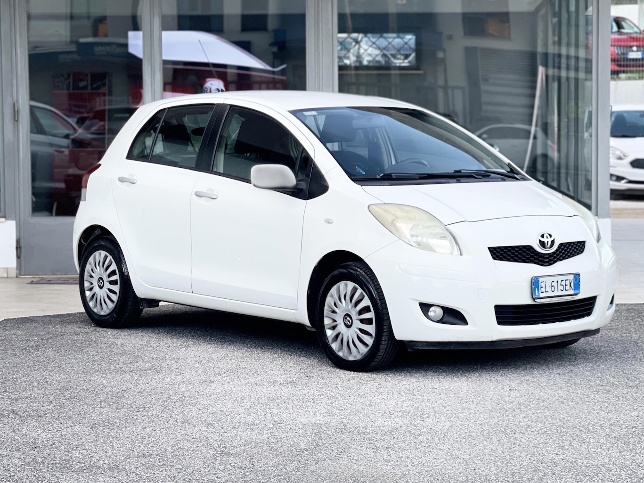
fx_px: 1358
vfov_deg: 20.2
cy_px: 229
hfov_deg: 26.7
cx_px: 334
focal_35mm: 73
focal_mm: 7.5
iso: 50
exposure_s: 1/121
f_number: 2.2
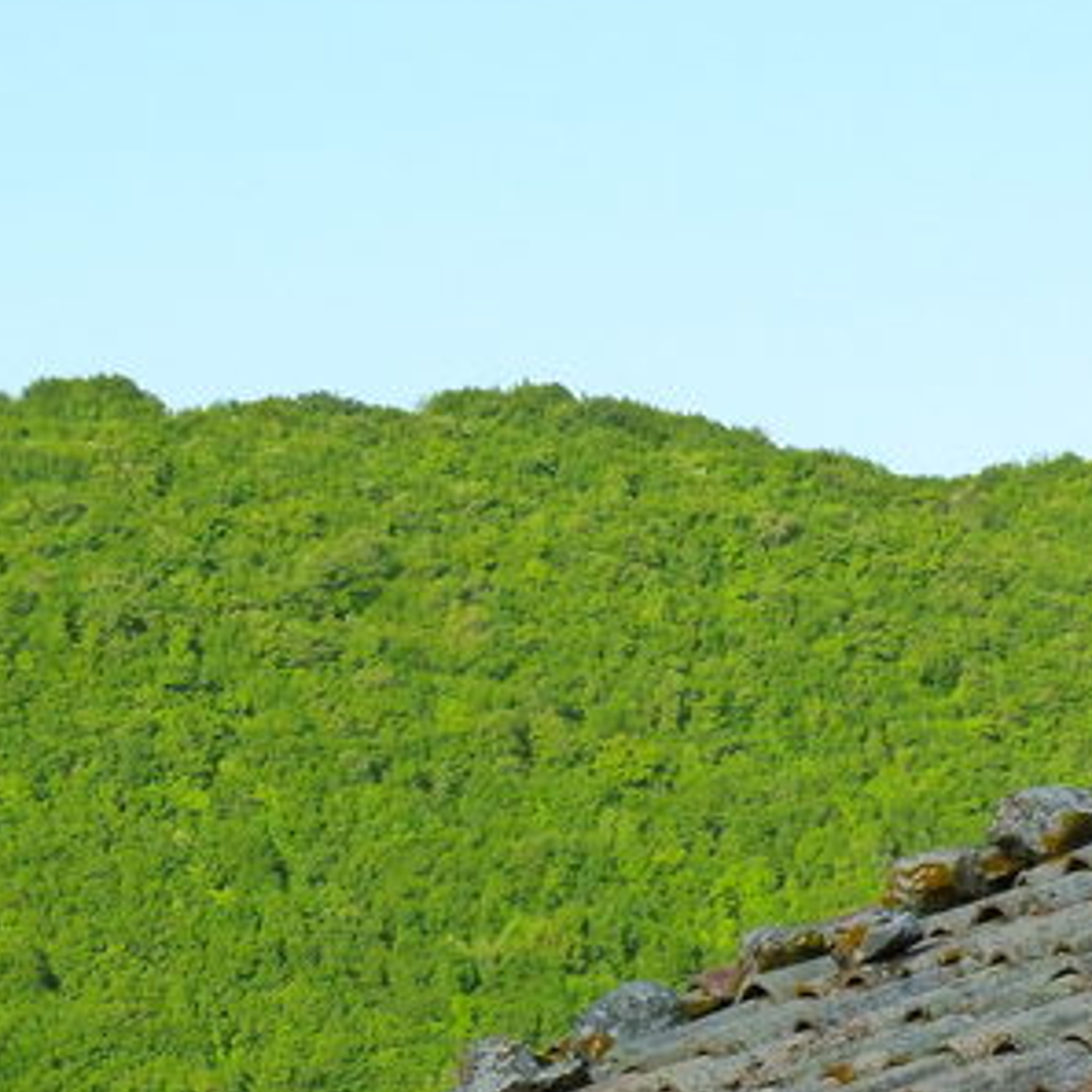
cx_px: 721
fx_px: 6567
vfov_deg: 9.5
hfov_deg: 9.5
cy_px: 743
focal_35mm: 184
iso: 800
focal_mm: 18.3
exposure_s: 1/1000
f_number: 4.8
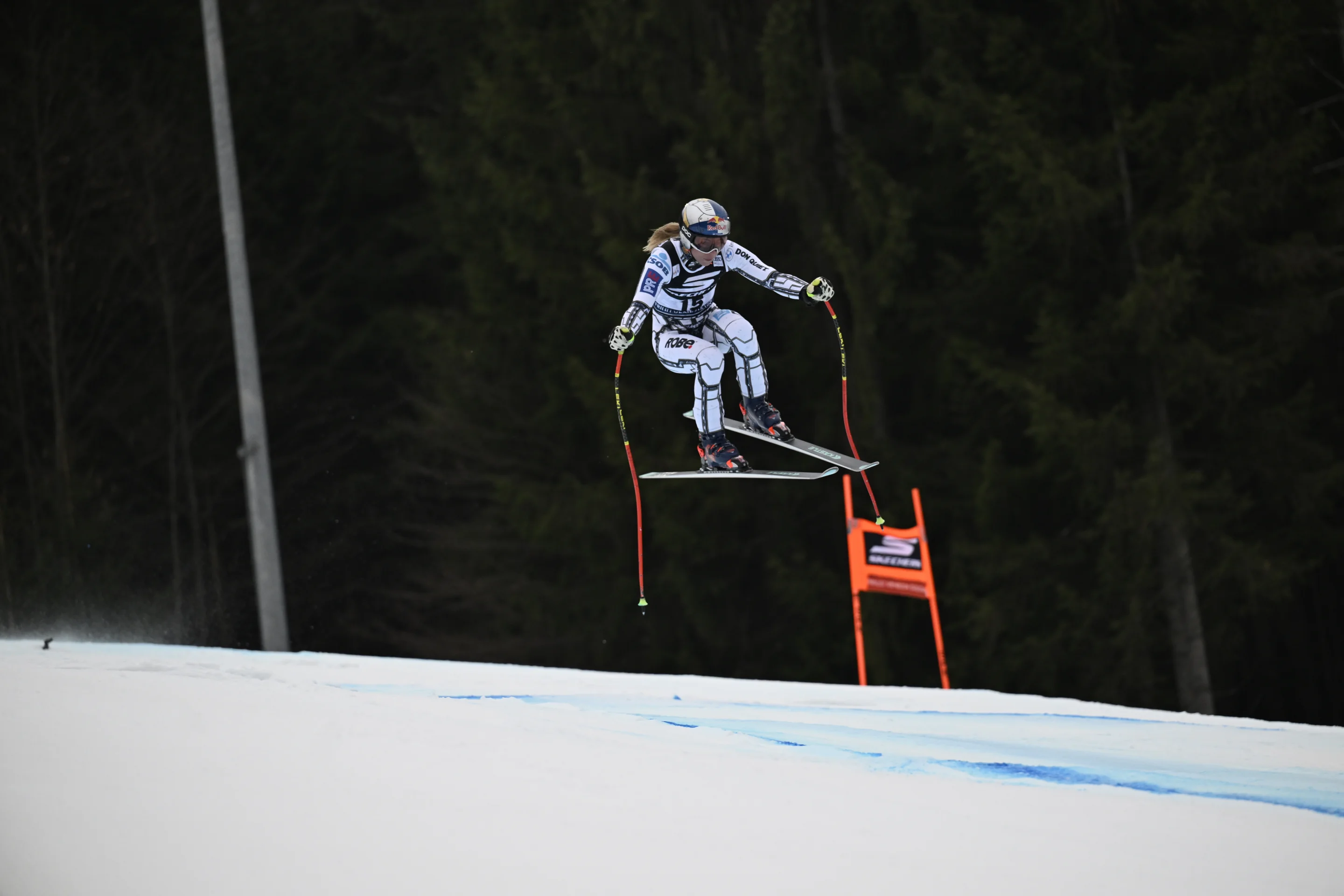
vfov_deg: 6.9
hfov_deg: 10.3
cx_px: 672
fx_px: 7466
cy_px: 448
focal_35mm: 200
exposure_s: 1/3200
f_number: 3.5
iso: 1250
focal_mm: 200
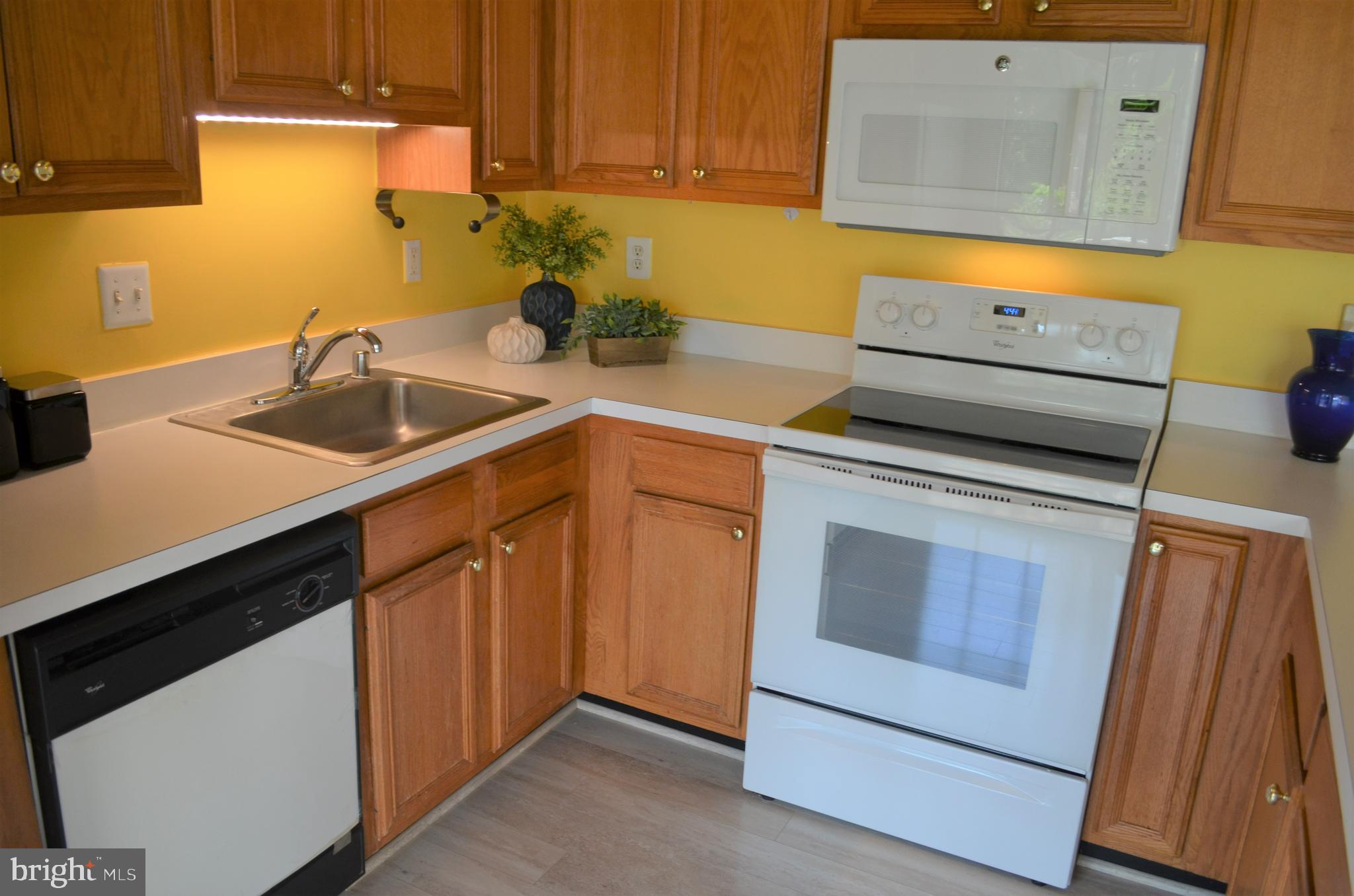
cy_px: 448
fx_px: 1013
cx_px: 677
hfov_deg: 67.5
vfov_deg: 47.7
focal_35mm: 27
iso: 400
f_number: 5
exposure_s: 1/100
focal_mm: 18
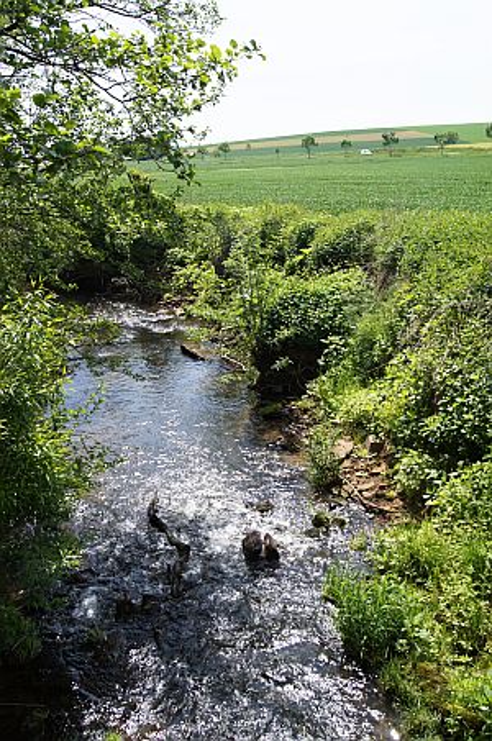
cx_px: 246
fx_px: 740
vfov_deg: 53.2
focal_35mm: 36
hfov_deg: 36.8
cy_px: 370
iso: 100
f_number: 10
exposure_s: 1/100
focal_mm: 24
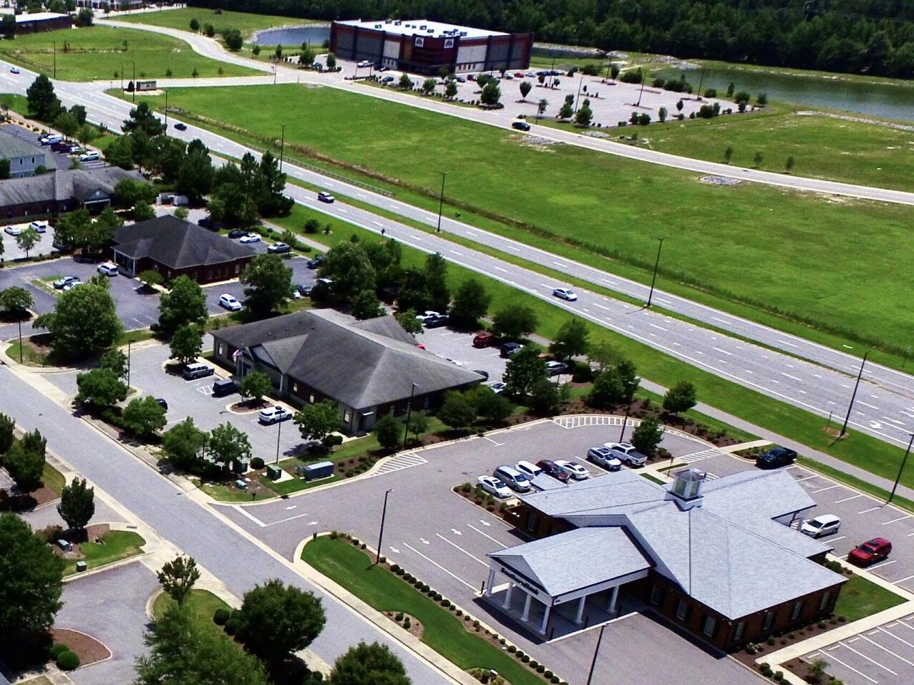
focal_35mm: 47
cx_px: 94
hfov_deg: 37.8
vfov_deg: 30.4
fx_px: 1241
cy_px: 510
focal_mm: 3.61
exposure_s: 1/4098
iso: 100
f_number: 2.8
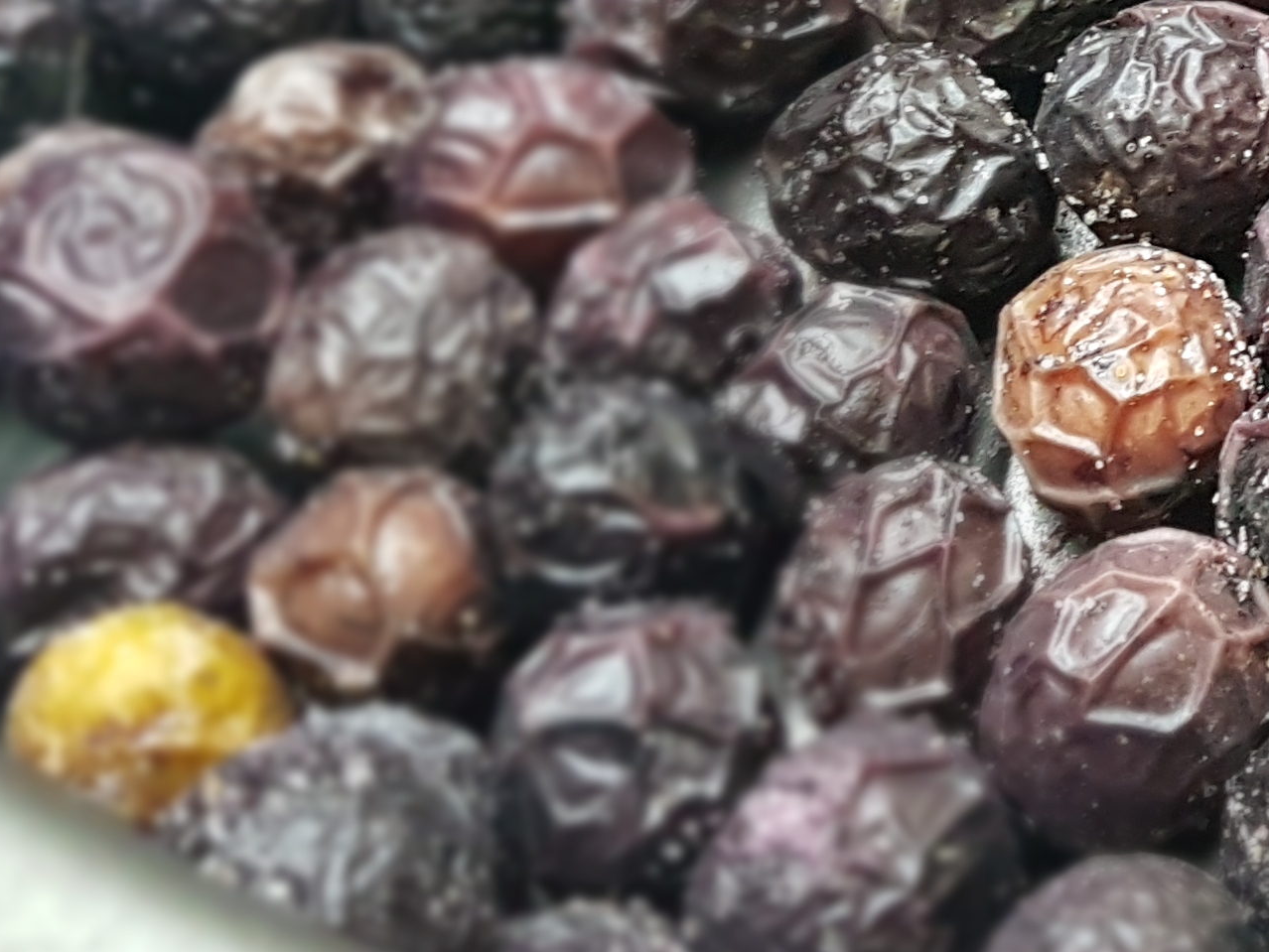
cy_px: -32
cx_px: 1785
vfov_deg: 17.5
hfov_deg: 21.0
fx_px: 3007
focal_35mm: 82
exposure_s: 1/17
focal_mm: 4.2
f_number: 1.7
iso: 200
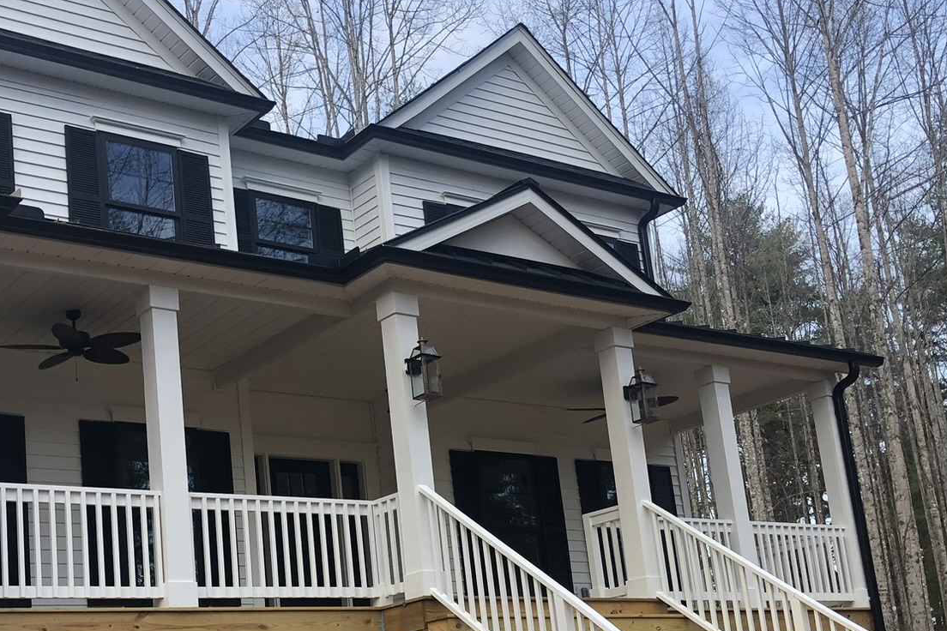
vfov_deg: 24.9
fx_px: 1420
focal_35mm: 54
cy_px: 445
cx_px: 368
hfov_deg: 36.7
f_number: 1.8
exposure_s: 1/393
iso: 20
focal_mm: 3.99
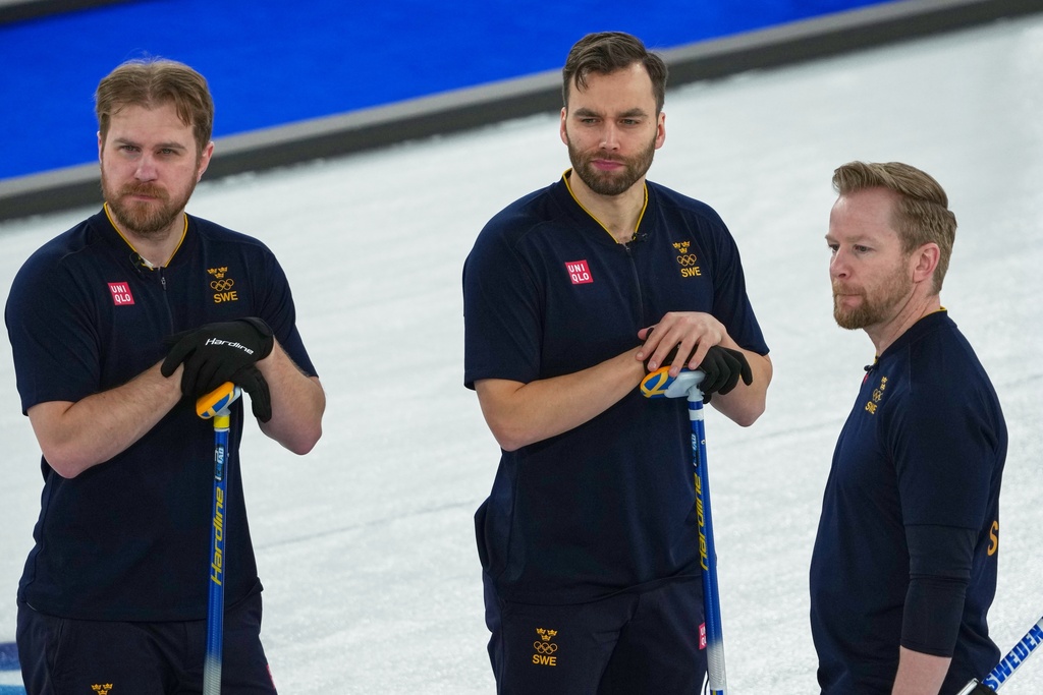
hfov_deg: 2.6
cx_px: 522
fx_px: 22774
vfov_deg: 1.8
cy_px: 348
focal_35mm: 786
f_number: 6.3
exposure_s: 1/1000
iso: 1250
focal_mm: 524
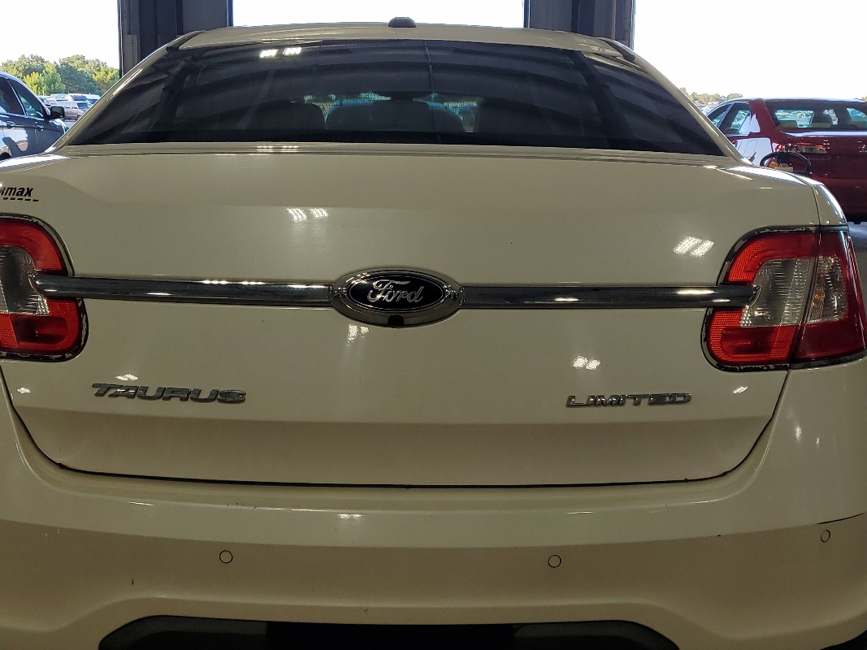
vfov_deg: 36.8
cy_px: 292
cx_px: 427
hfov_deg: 47.9
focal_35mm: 39
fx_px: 977
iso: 50
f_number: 1.5
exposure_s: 1/278
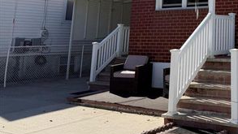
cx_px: 240
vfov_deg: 21.1
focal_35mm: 53
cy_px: -27
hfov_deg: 35.3
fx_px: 335
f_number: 1.78
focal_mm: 6.76
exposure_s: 1/6173
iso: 100
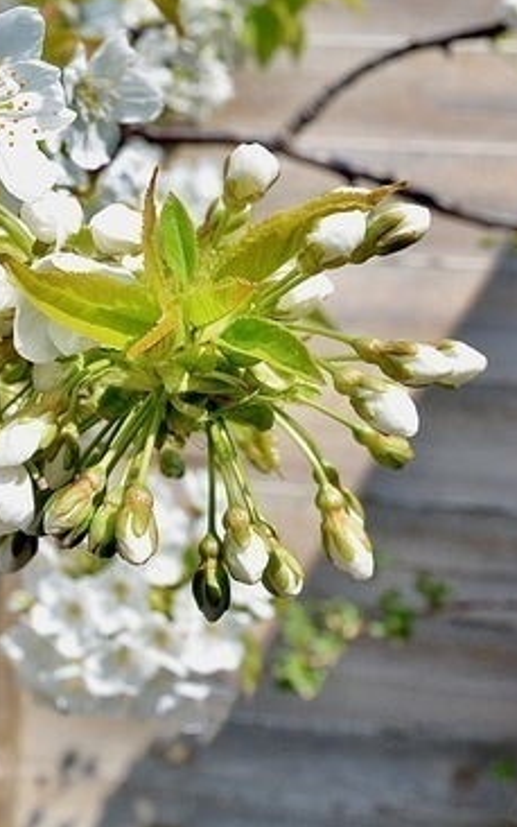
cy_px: 230
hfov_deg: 19.5
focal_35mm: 64
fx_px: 1442
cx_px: -40
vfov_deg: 31.5
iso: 800
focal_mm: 20
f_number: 8
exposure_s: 1/1250
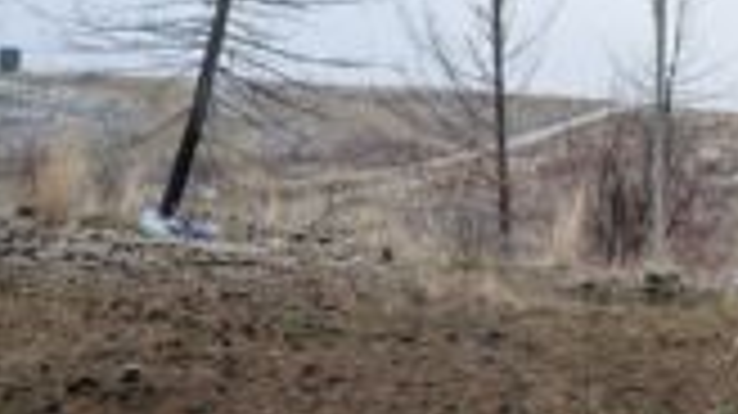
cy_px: 70
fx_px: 1252
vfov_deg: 18.6
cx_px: 752
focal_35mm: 64
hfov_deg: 30.4
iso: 21
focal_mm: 6.9
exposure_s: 1/197
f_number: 1.68
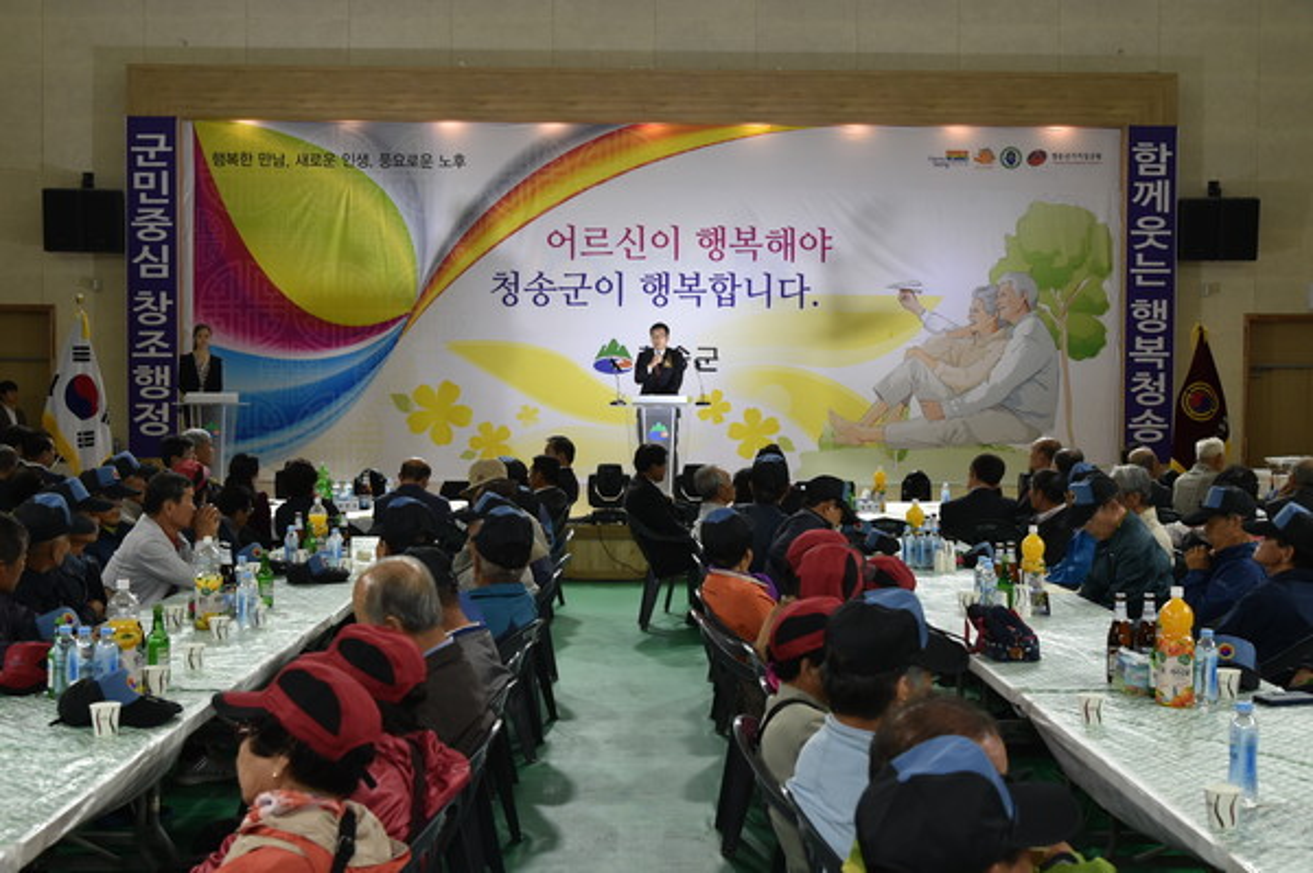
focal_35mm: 40
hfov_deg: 48.5
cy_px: 436
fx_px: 1458
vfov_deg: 33.3
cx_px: 656
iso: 1600
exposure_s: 1/160
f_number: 7.1
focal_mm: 40
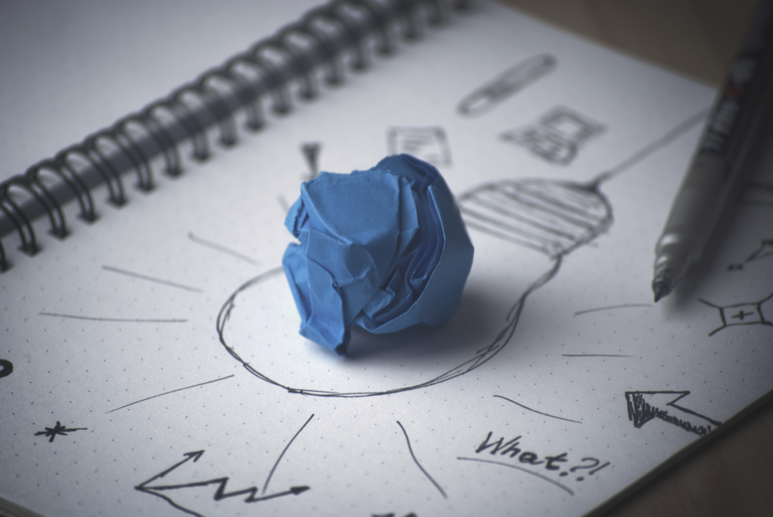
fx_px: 4837
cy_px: 258
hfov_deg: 9.1
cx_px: 386
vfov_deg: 6.1
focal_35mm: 225
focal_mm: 150
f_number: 5.6
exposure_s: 1/13
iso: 100
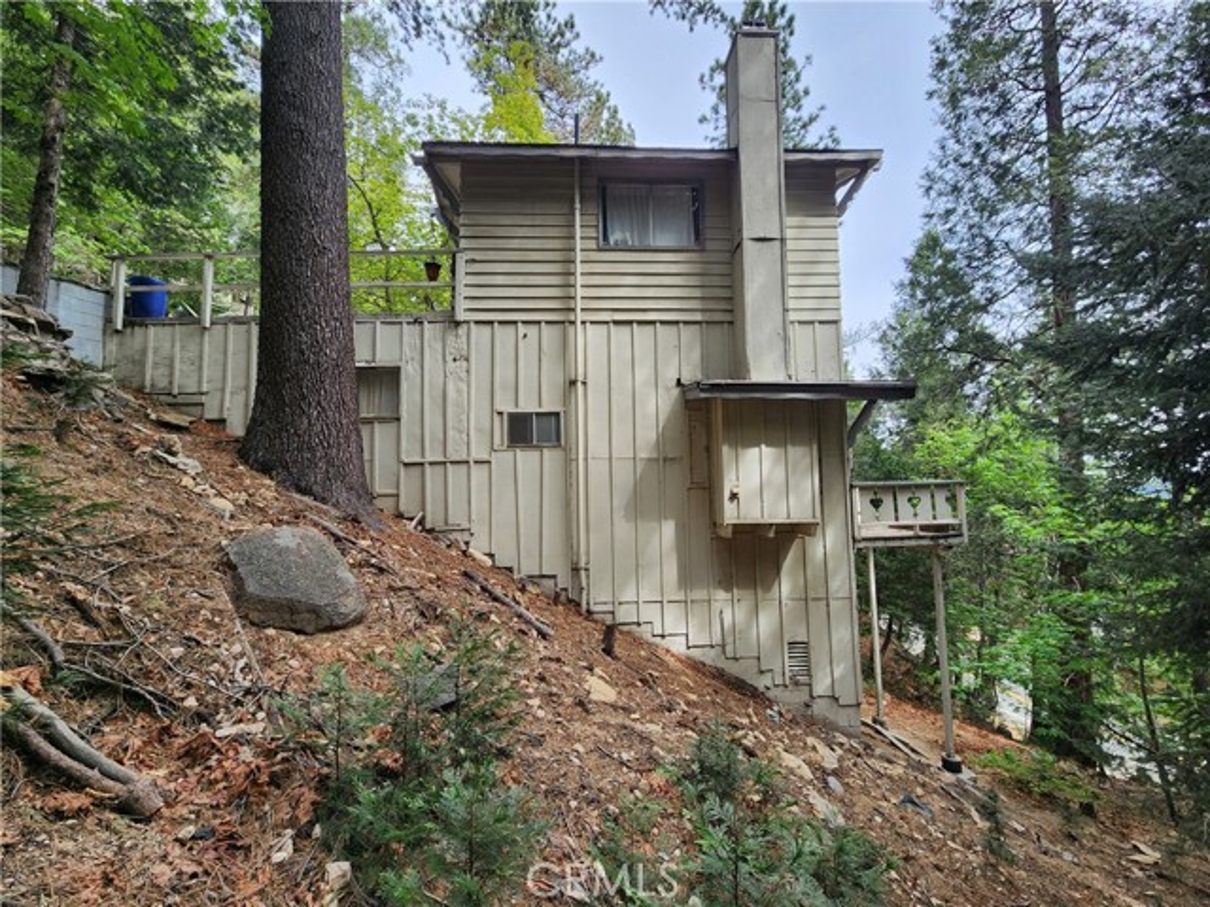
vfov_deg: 89.9
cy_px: 454
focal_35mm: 13
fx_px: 454
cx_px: 605
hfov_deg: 106.2
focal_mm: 2.2
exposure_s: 1/294
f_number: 2.2
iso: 50
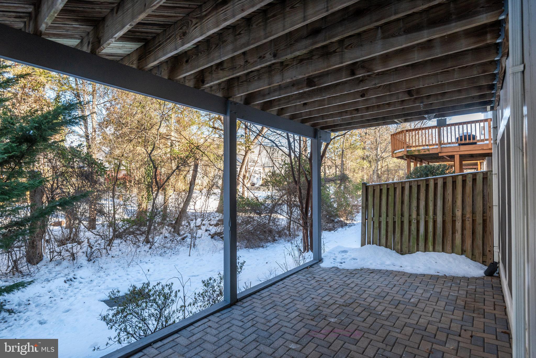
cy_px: 179
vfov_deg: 67.4
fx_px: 268
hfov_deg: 90.0
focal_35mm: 18
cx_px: 268
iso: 400
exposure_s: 1/80
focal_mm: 18
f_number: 8
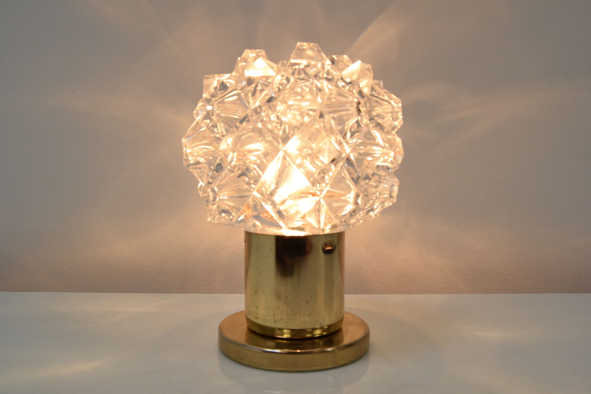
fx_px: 509
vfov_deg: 42.3
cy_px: 198
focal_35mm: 31
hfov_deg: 60.3
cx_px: 290
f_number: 8
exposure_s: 1/250
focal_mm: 20
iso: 1600
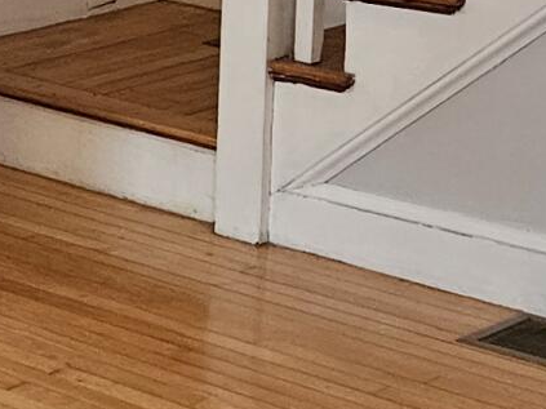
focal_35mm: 163
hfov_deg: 11.5
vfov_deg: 9.0
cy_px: -50
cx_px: -332
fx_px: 2570
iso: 400
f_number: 1.8
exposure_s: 1/120
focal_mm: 5.4
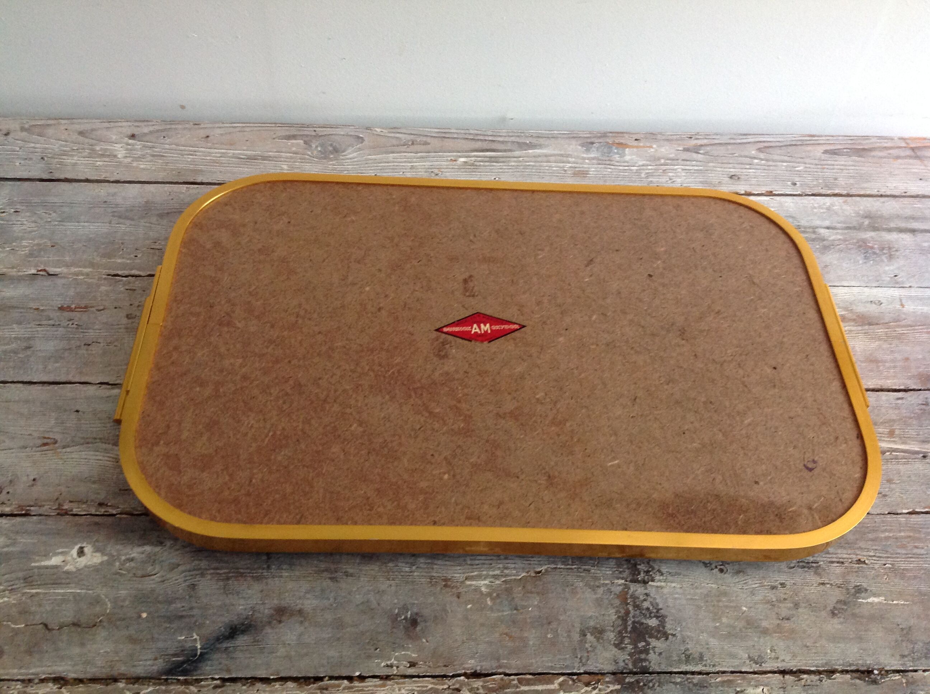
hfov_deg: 52.7
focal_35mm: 35
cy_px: 347
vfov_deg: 40.6
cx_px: 465
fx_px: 939
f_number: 2.4
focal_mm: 4.28
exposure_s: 1/15
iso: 250
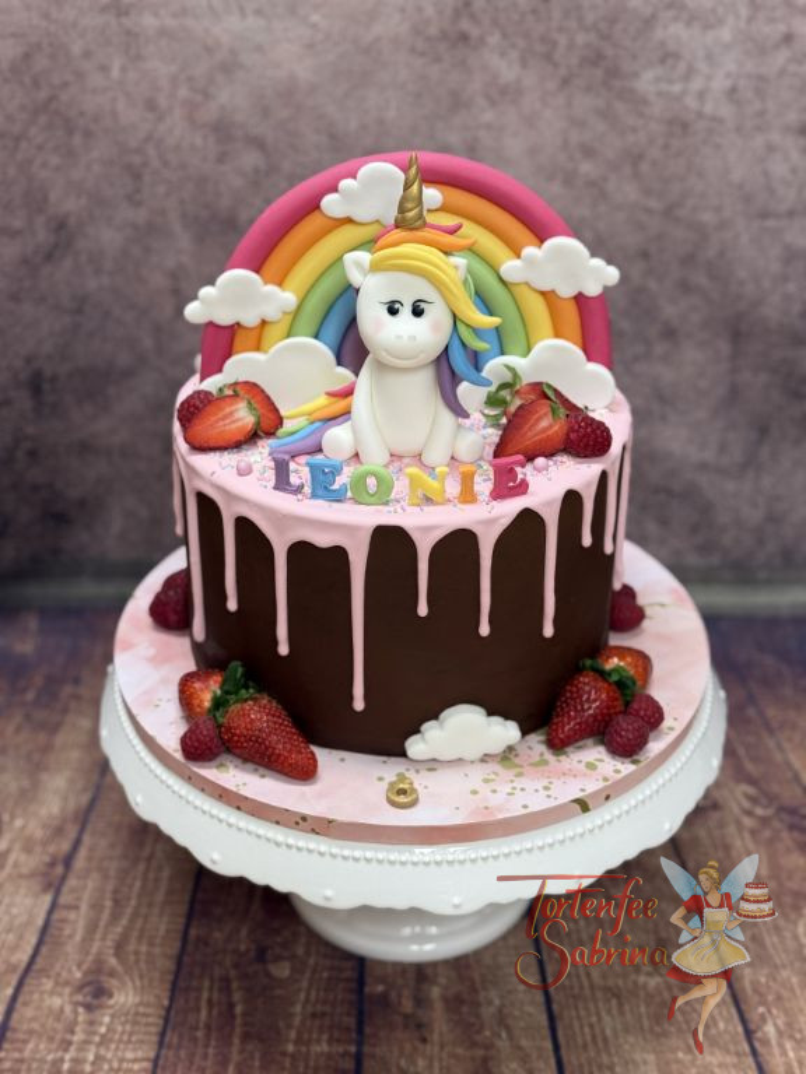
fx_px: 1490
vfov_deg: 39.7
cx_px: 403
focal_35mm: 48
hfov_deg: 30.3
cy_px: 537
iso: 64
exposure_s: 1/50
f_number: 1.78
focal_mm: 6.76
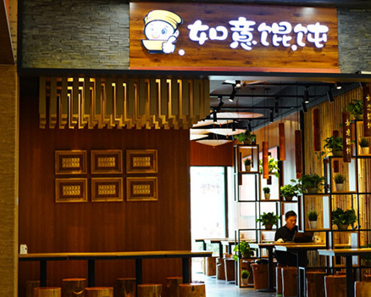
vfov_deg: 20.4
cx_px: 188
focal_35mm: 75
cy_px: 137
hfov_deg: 25.4
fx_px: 823
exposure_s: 1/160
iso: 1250
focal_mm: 50
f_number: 3.5
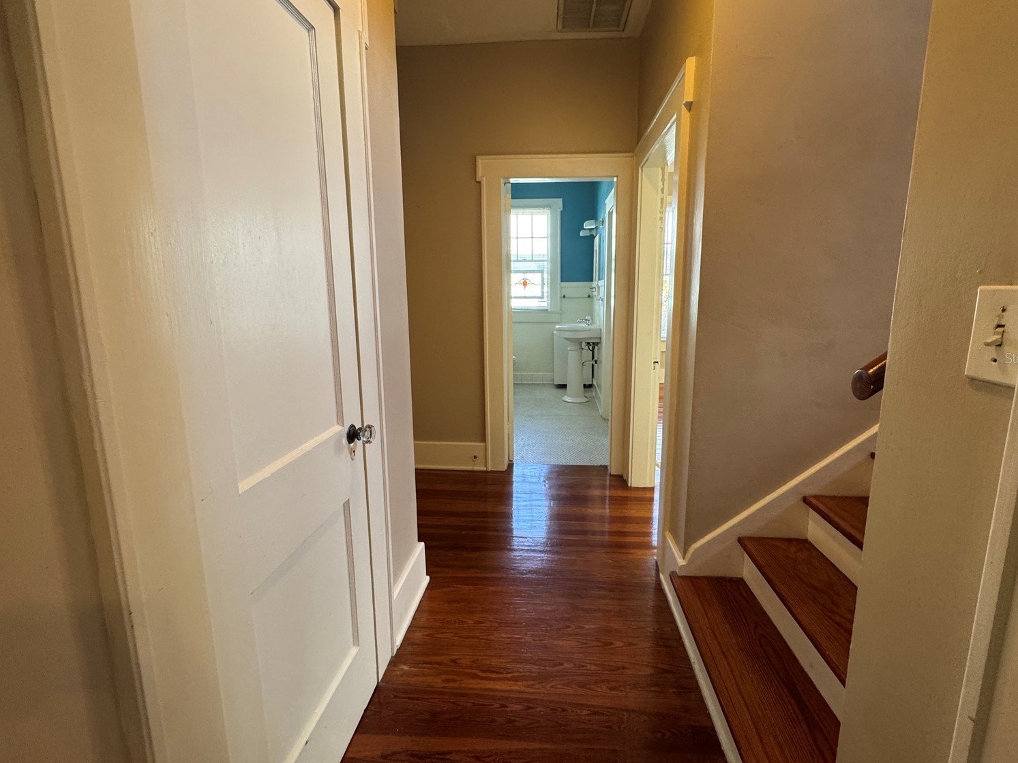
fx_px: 441
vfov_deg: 81.7
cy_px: 358
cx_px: 524
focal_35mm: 15
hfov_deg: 98.1
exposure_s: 1/60
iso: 200
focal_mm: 2.22
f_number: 2.2
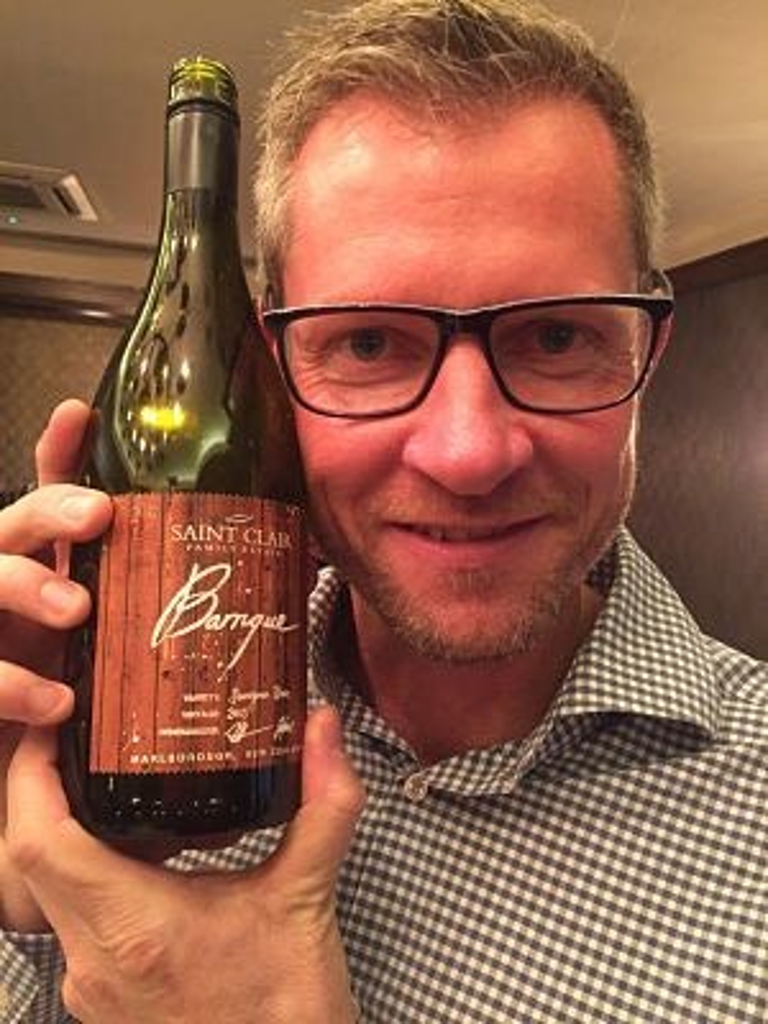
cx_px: 384
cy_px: 512
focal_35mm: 29
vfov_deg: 61.7
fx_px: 858
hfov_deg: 48.2
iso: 320
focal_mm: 4.15
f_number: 2.2
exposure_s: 1/17
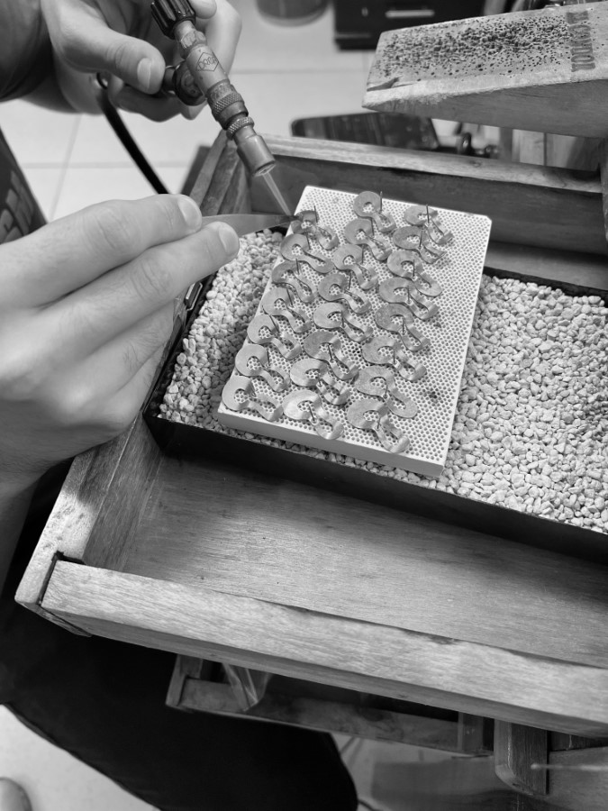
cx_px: 304
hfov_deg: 53.1
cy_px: 406
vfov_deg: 67.3
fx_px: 609
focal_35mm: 26
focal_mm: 5.7
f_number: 1.5
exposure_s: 1/120
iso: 125
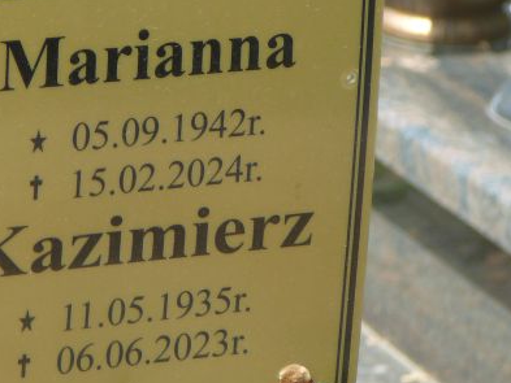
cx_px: 160
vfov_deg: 5.2
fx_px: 4253
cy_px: 79
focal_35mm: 288
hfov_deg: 6.9
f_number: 4
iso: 80
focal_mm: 26.3
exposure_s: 1/320
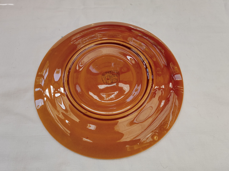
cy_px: 88
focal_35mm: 29
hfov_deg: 61.7
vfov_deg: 48.2
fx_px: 192
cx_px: 111
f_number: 1.8
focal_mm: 3.57
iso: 112
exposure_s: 1/1143
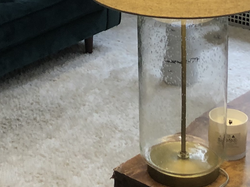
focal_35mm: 110
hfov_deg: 17.8
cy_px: -85
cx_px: 61
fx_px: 795
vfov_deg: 12.8
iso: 40
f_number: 1.8
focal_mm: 3.99
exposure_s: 1/20
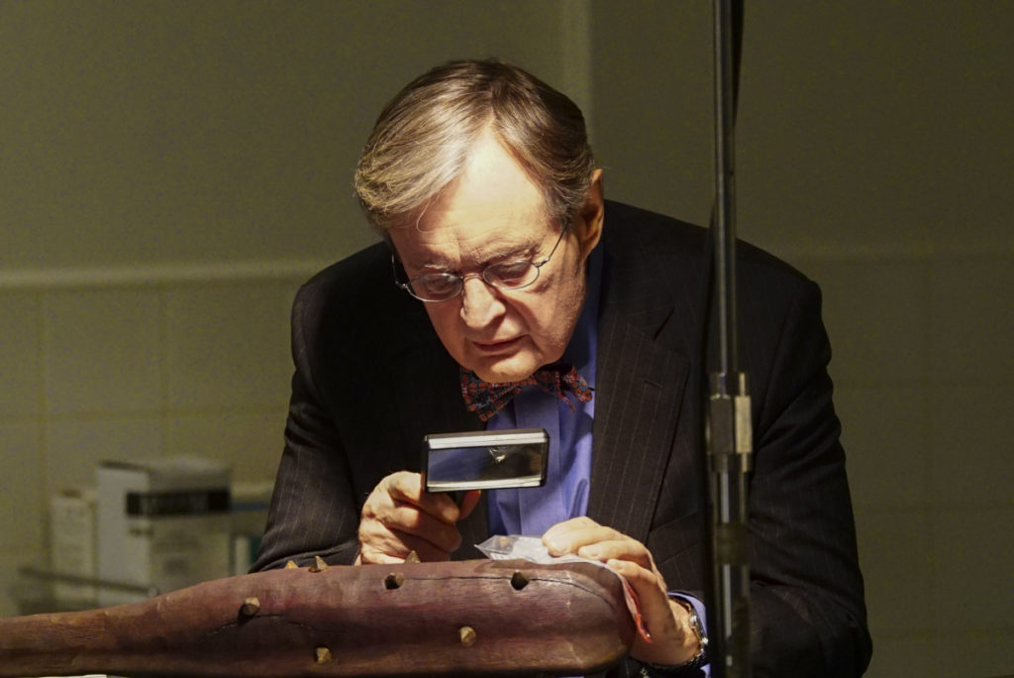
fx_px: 7214
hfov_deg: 8.0
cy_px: 339
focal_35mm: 256
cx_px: 507
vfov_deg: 5.4
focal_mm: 171
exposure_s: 1/125
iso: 6400
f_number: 5
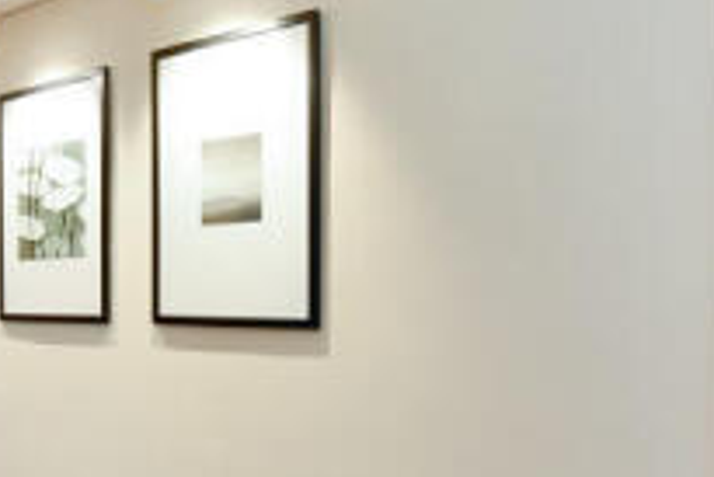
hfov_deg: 40.2
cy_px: 308
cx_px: 200
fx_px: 953
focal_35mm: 48
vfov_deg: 28.0
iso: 200
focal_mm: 15
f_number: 8
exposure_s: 1/20
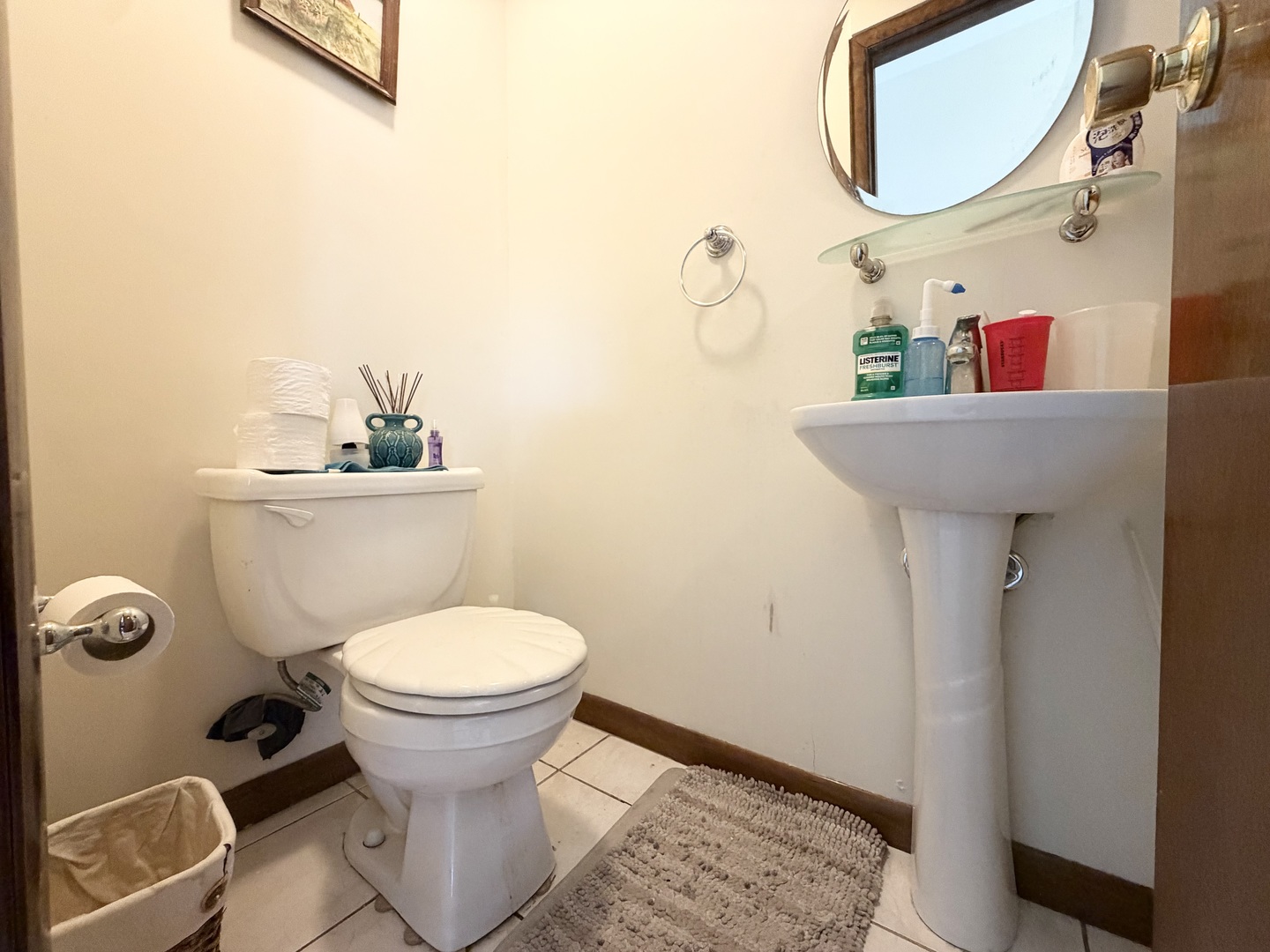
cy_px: 476
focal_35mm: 14
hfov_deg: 102.1
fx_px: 514
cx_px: 635
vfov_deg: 85.7
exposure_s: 1/60
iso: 320
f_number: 2.2
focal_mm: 2.22
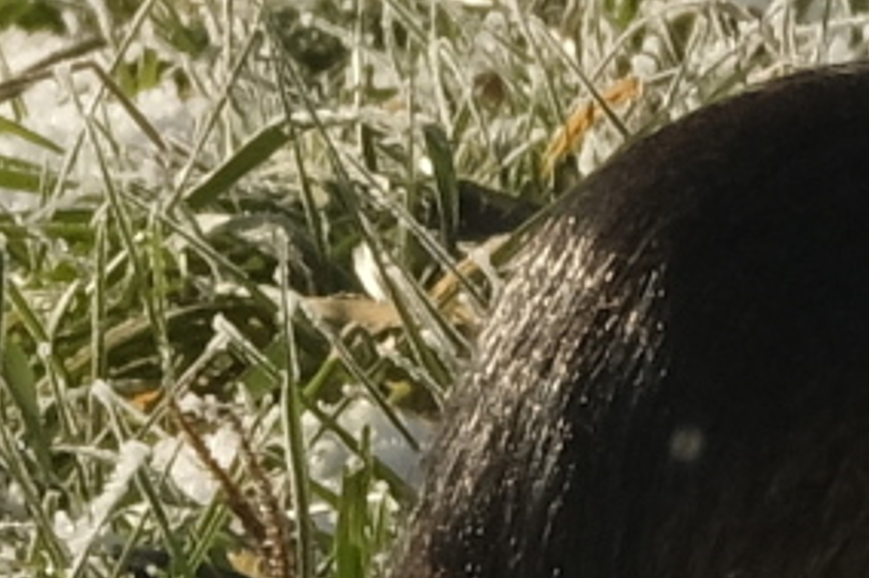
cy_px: 98
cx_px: 716
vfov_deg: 0.5
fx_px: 61974
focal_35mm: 2569
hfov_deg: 0.8
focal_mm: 300
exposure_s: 1/680
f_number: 14
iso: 800
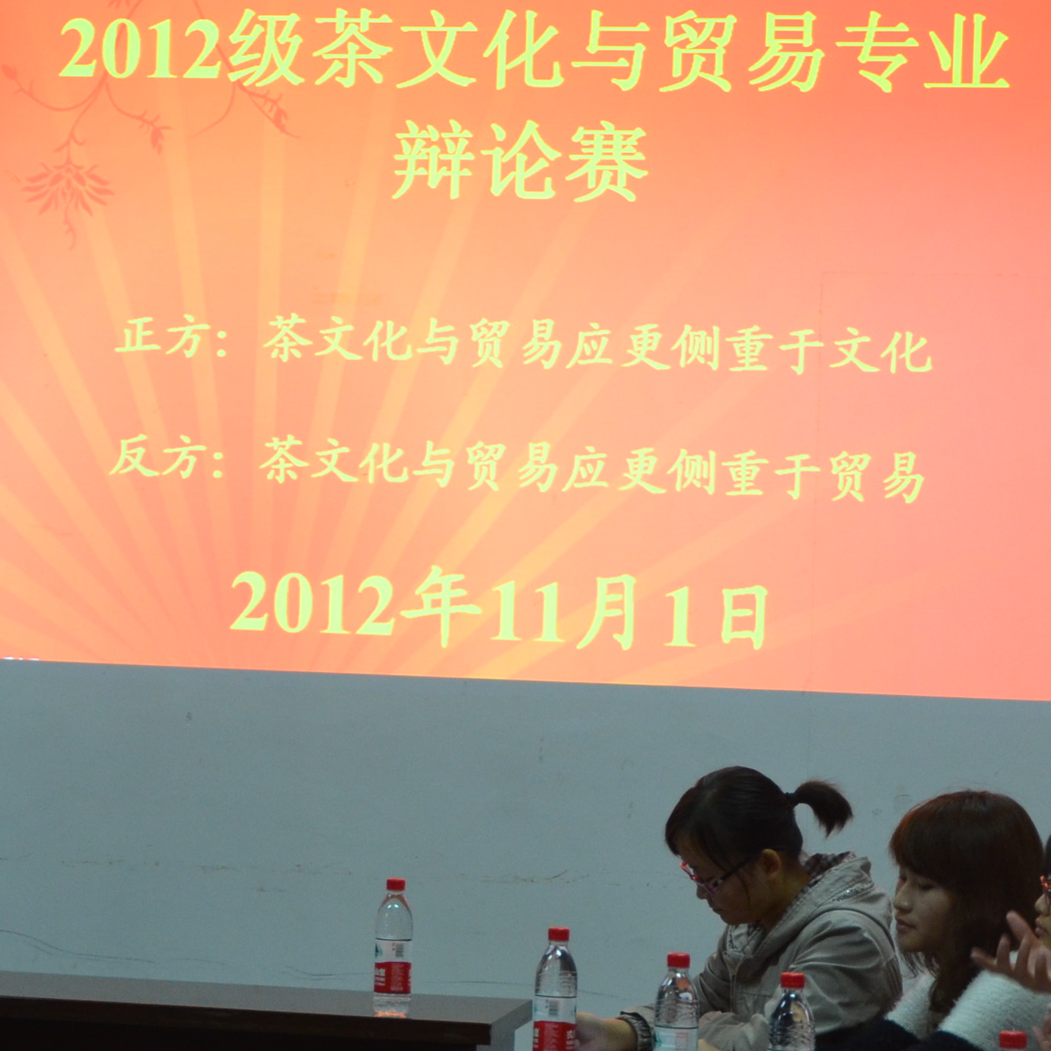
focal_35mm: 119
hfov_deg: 14.6
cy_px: 413
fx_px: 4092
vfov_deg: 14.6
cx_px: 319
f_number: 4.5
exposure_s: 1/30
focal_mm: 35
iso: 800
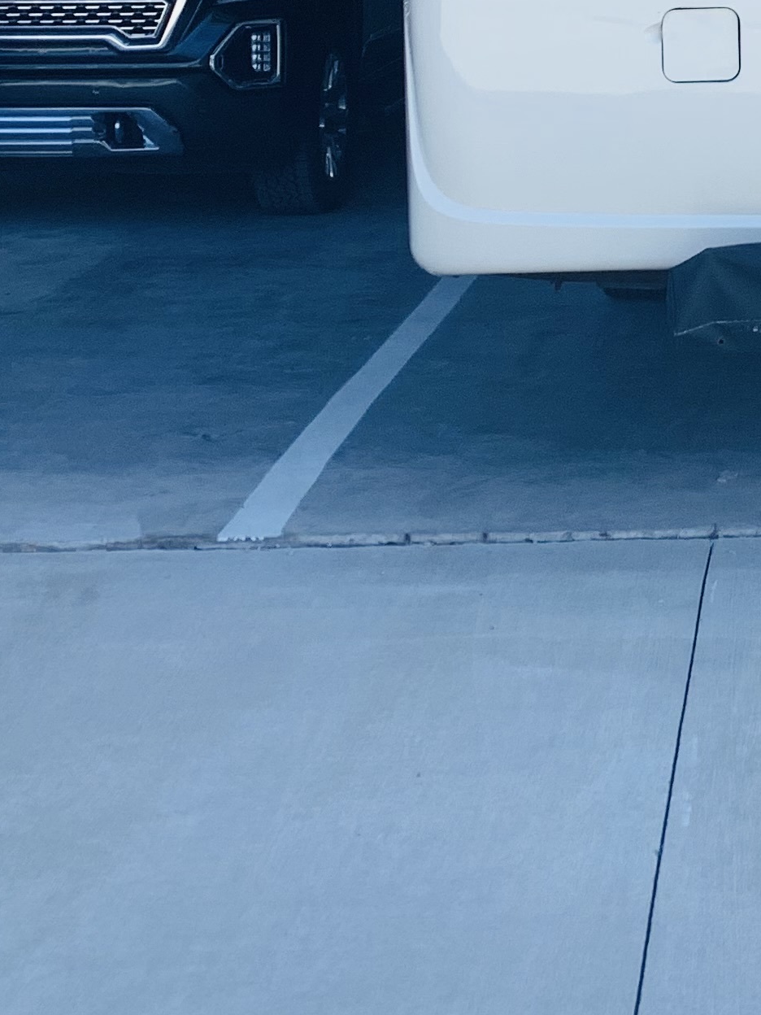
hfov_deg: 16.5
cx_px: 1015
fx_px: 2462
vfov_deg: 21.8
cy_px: -149
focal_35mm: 84
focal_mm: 4.25
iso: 25
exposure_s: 1/849
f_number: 1.8
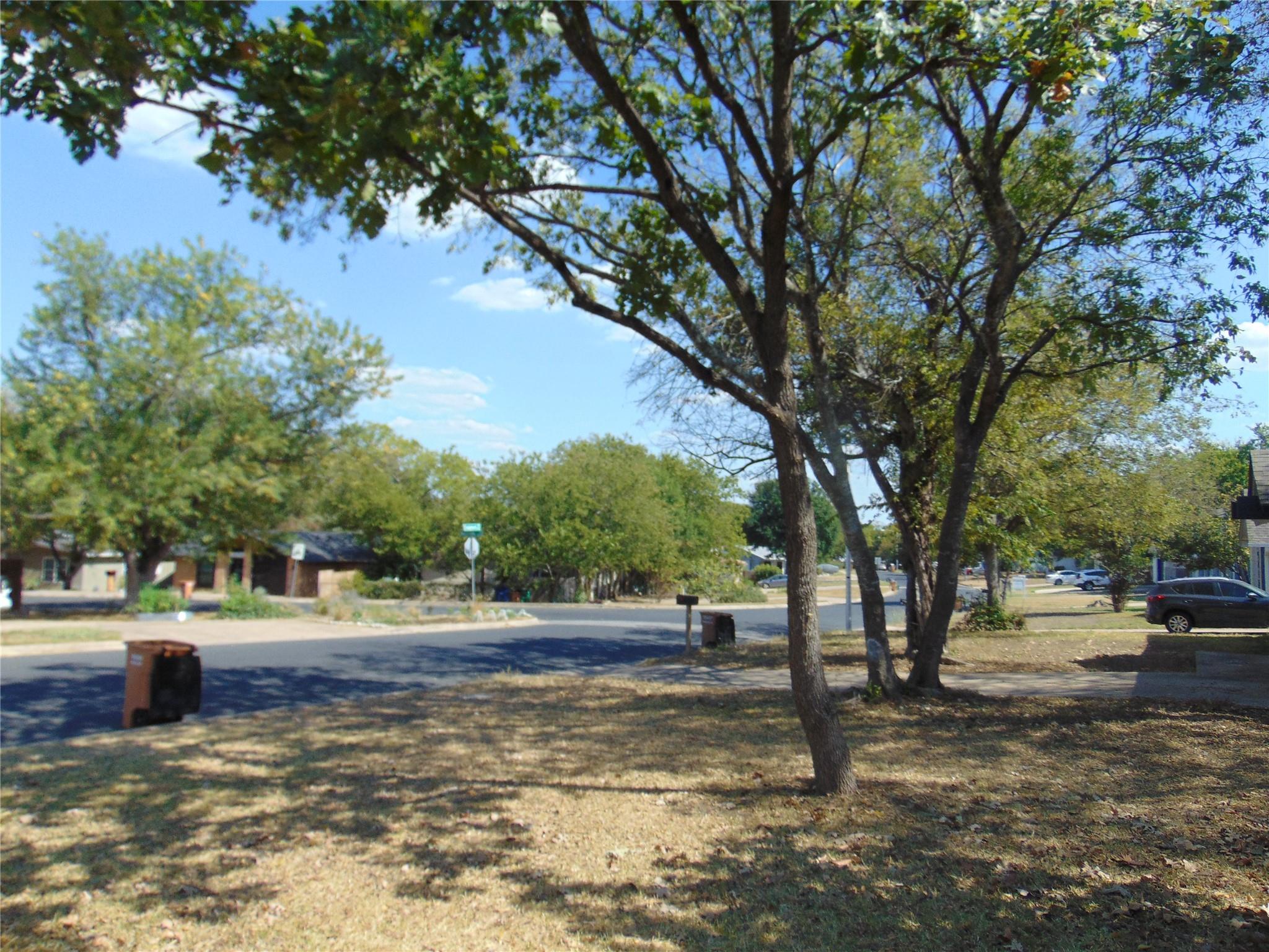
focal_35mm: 25
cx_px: 634
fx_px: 916
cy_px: 476
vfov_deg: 54.9
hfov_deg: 69.4
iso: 80
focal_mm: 4.5
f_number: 3
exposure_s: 1/800
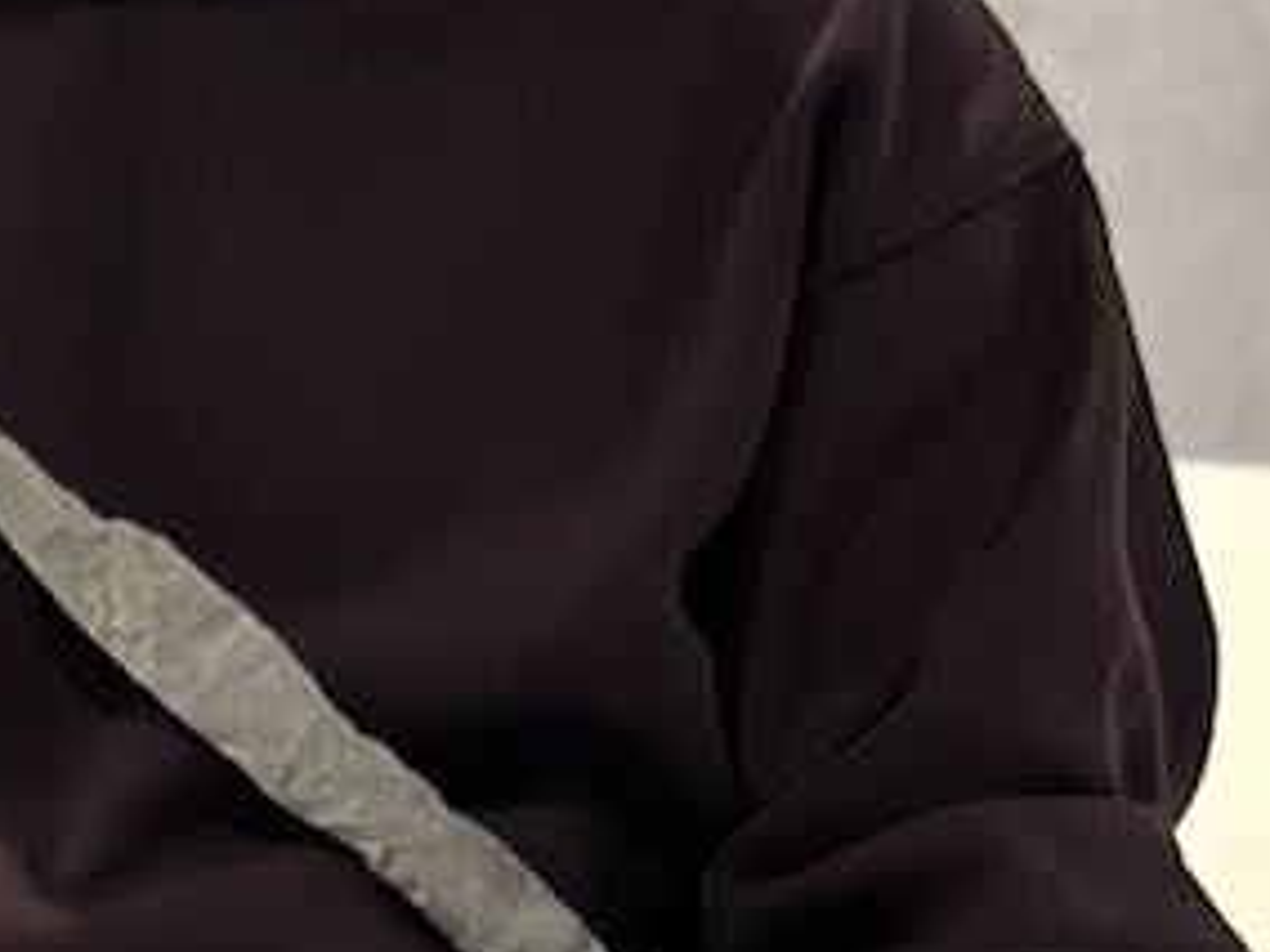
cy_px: 559
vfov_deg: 7.3
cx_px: 340
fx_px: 7448
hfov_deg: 9.7
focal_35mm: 203
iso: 160
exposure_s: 1/50
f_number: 1.78
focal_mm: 6.86
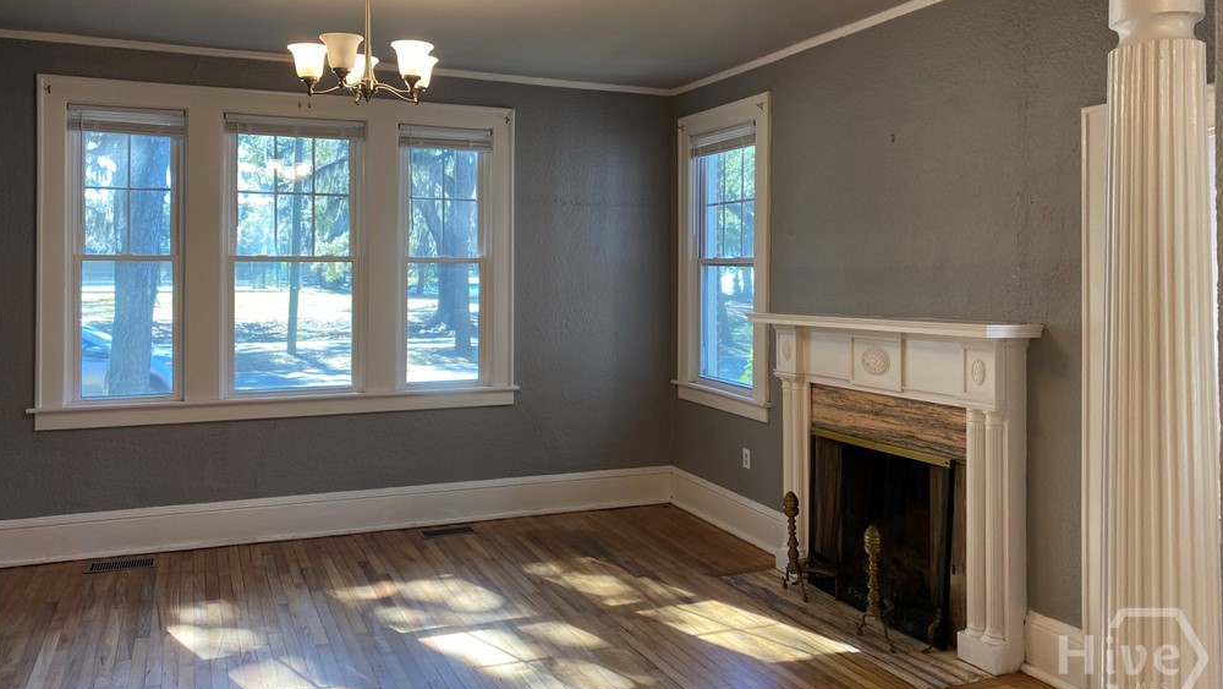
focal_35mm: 29
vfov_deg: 40.1
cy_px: 283
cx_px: 600
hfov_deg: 66.0
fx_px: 941
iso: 80
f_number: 1.8
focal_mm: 4.25
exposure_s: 1/60
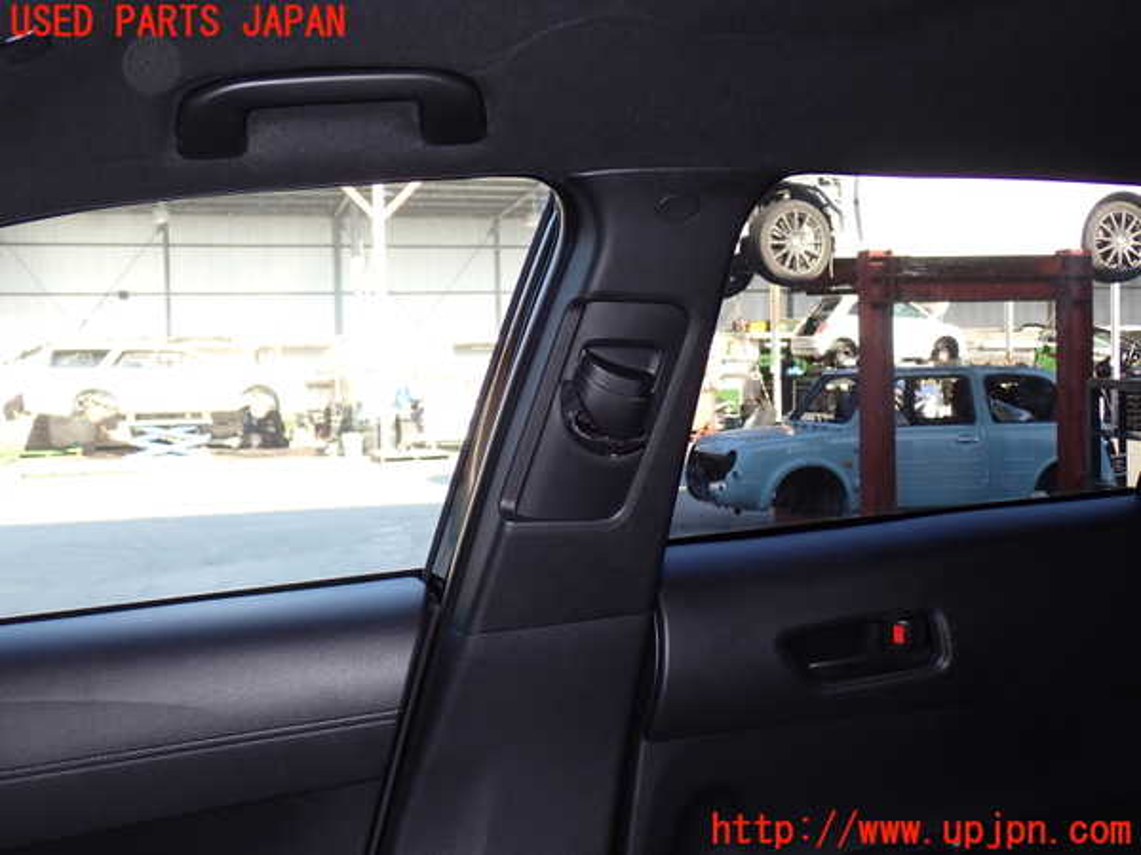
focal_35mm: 41
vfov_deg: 35.1
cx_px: 570
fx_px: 1351
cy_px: 428
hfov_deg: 45.8
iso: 100
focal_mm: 7.31
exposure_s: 1/100
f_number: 2.8
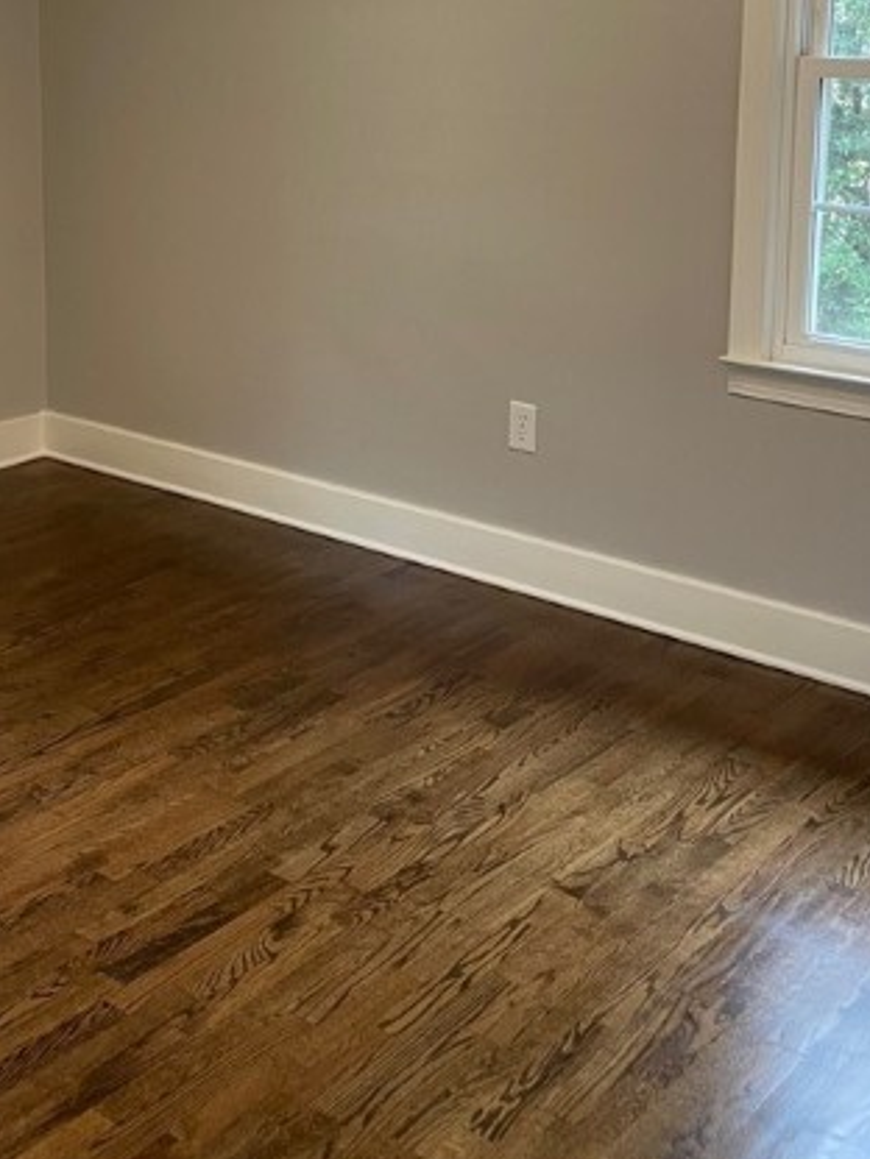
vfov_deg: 38.1
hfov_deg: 30.1
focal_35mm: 48
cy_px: 220
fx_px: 1609
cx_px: 304
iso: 200
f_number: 1.6
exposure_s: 1/60
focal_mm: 4.2
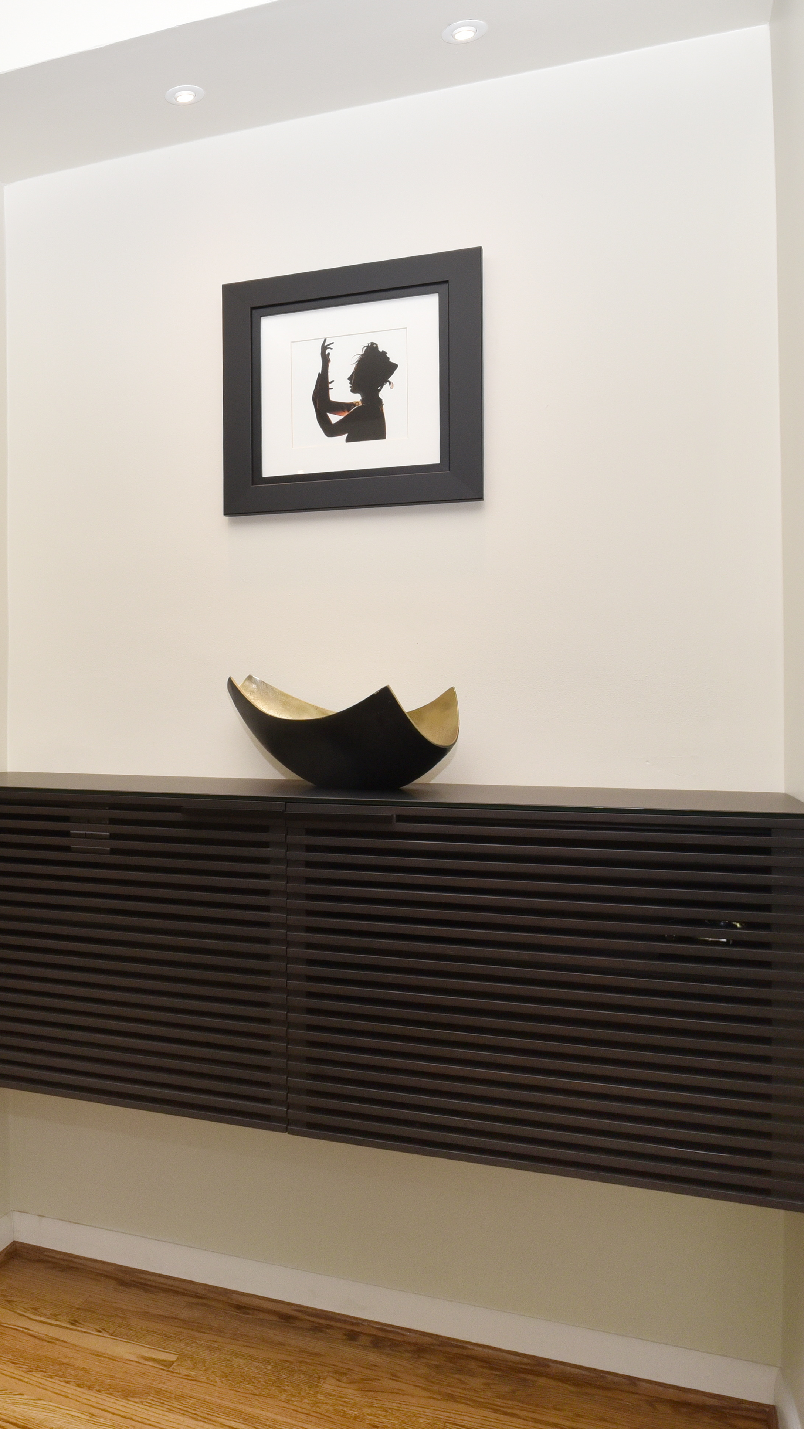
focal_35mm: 27
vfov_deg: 69.9
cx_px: 65
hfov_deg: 39.5
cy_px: 721
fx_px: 1023
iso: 800
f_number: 13
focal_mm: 17
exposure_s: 1/60
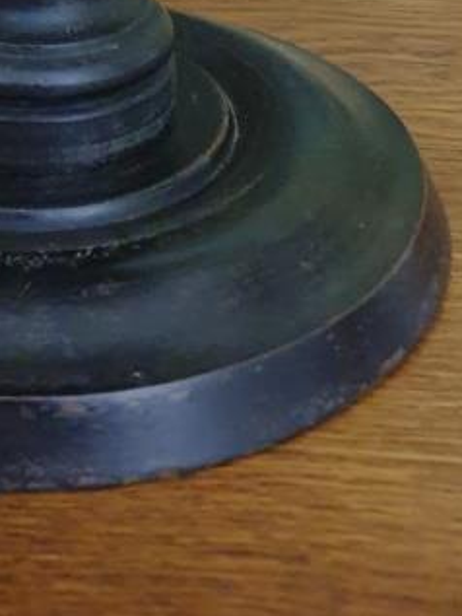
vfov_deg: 20.6
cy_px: -247
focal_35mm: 84
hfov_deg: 17.3
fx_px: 1494
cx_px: 47
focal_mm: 4.3
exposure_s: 1/10
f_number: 1.5
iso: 800
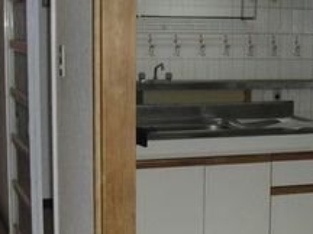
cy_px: 152
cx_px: 214
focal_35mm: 90
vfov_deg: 16.4
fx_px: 814
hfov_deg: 21.7
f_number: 3.1
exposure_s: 1/125
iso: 200
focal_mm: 6.3
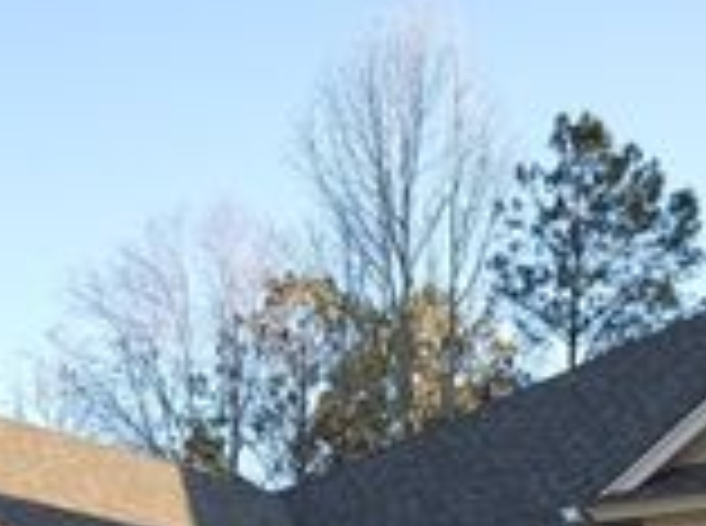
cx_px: 432
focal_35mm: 83
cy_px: 802
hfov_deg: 23.6
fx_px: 1689
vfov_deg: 16.1
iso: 50
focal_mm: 4.3
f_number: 1.5
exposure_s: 1/632
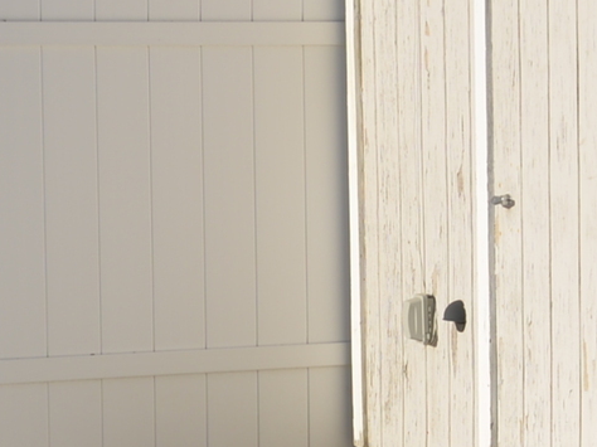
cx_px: 1105
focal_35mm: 187
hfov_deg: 10.0
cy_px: 268
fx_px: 3223
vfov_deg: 7.9
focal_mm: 30
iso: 100
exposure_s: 1/320
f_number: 9
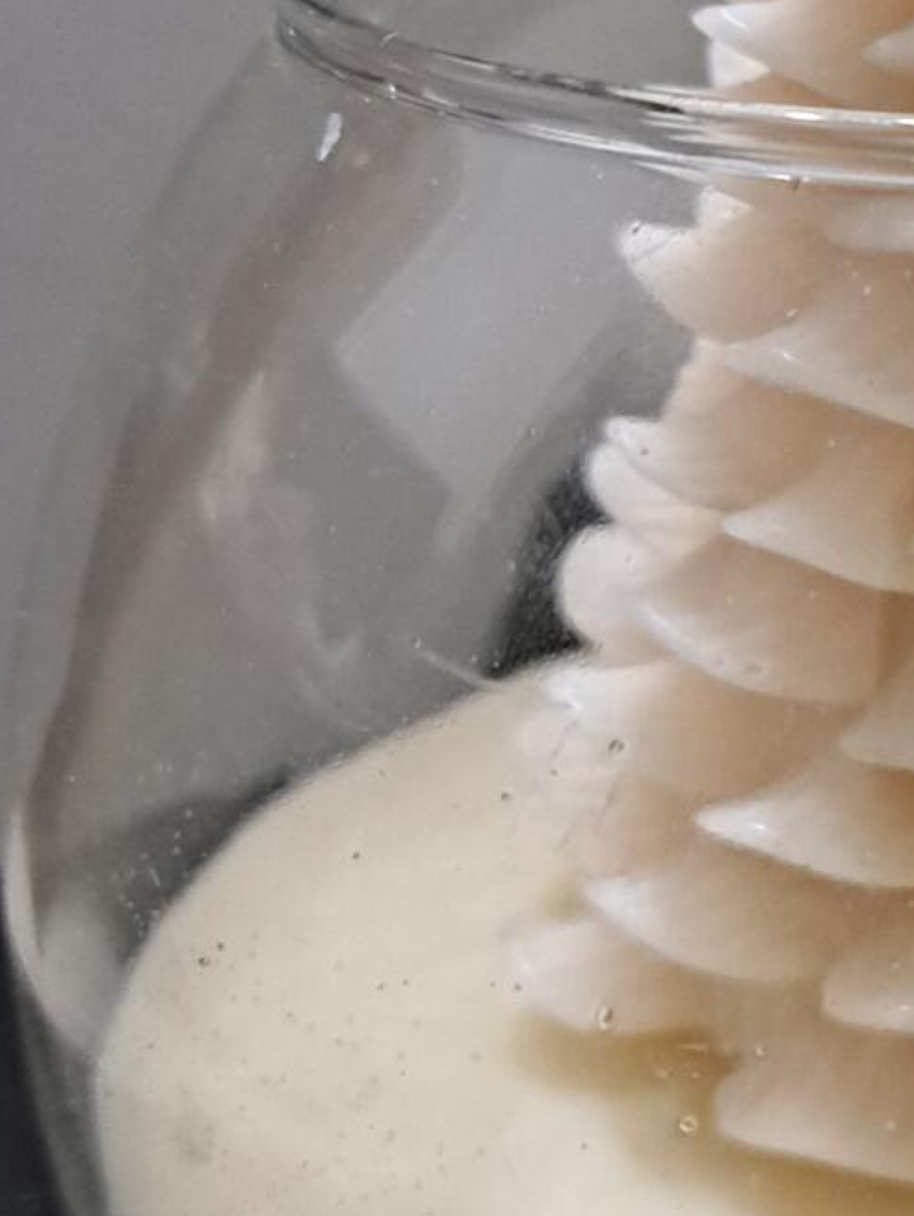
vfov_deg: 25.9
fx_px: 2638
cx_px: 1230
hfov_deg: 18.2
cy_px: 470
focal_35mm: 75
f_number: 1.8
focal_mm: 5.23
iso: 500
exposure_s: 1/25
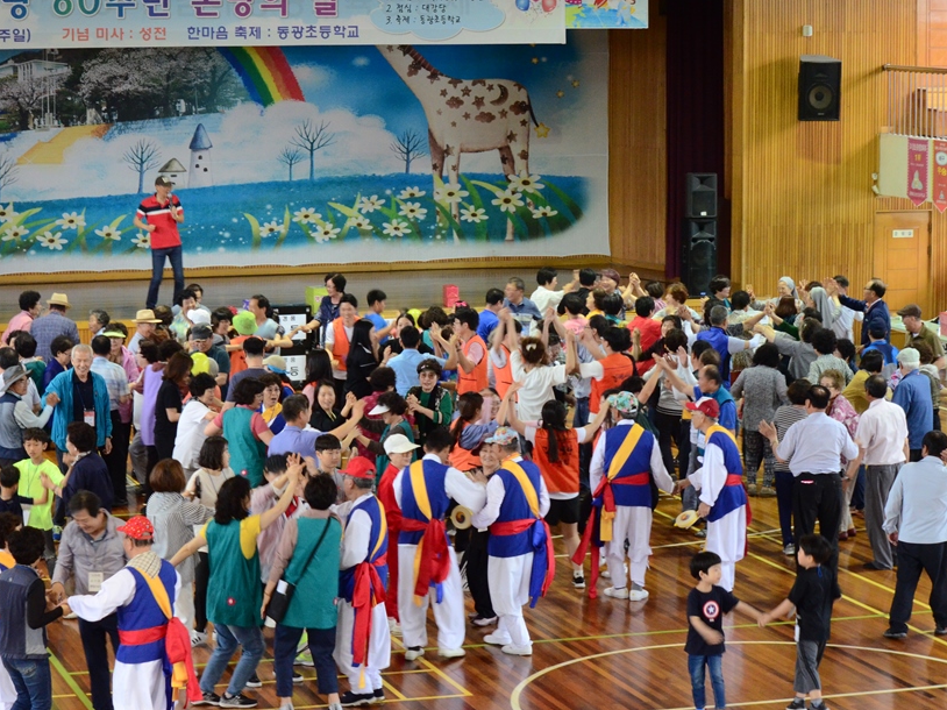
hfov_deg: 19.7
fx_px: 2724
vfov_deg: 14.8
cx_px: 386
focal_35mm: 100
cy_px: 341
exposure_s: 1/30
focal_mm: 55
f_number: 9
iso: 2000
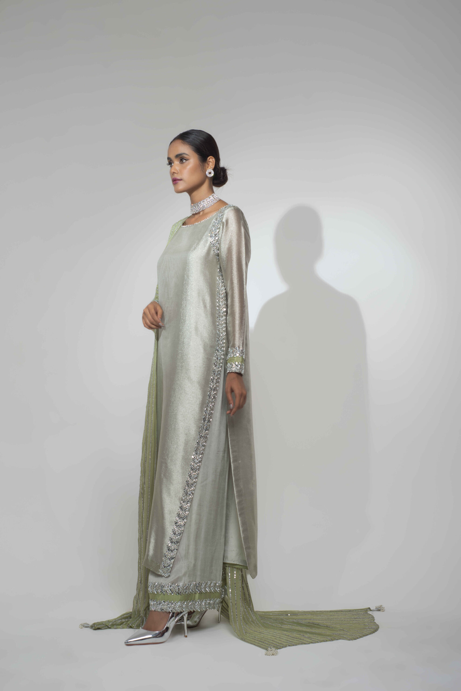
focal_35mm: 50
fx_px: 959
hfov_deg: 27.0
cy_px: 346
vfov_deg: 39.6
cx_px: 230
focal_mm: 50
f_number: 5
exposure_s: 1/160
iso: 100
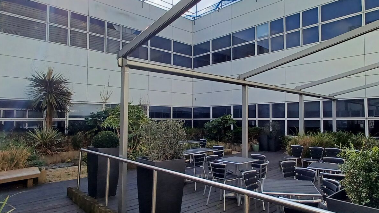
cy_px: 106
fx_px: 241
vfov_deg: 47.7
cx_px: 216
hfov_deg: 75.9
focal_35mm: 24
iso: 40
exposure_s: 1/1221
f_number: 2.2
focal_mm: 1.42
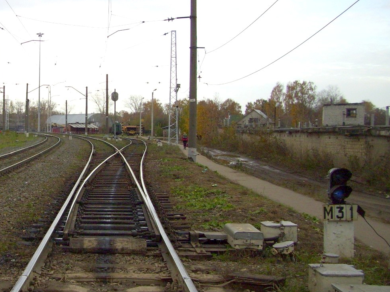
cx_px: 116
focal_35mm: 52
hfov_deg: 36.3
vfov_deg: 28.0
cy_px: 148
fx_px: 586
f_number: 2.9
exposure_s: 1/400
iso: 125
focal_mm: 5.7
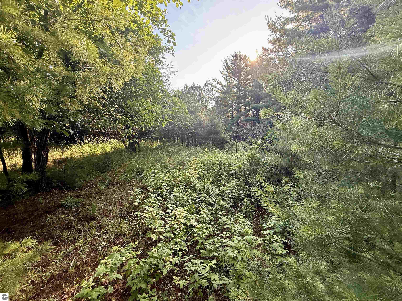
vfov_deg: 85.7
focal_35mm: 14
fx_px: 163
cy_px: 150
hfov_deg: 102.1
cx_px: 201
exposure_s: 1/123
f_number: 2.2
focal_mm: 2.22
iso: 64
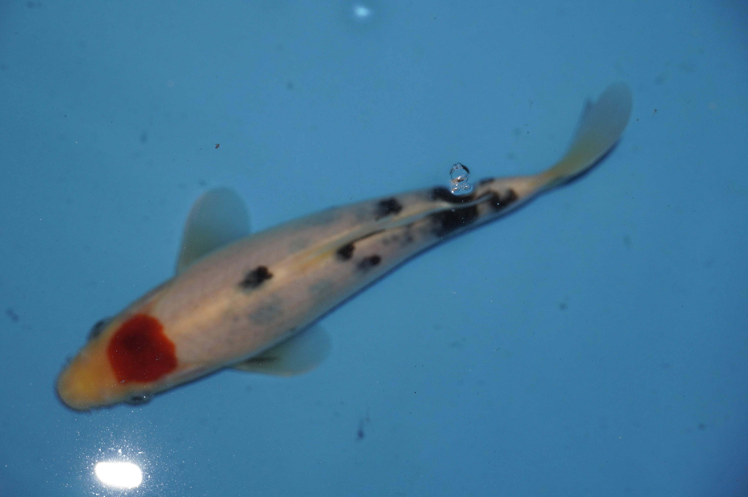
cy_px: 248
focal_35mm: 94
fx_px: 1962
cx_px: 374
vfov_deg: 14.4
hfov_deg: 21.6
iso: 640
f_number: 5.6
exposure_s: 1/160
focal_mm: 63
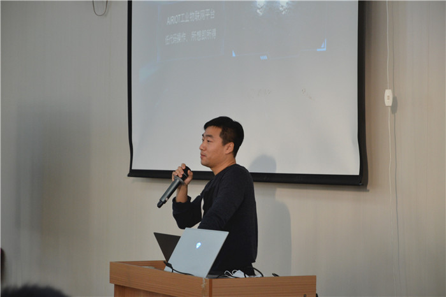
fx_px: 1579
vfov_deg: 10.7
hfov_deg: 16.1
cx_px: 223
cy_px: 148
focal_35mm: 128
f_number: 5.6
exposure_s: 1/60
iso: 900
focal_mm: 85
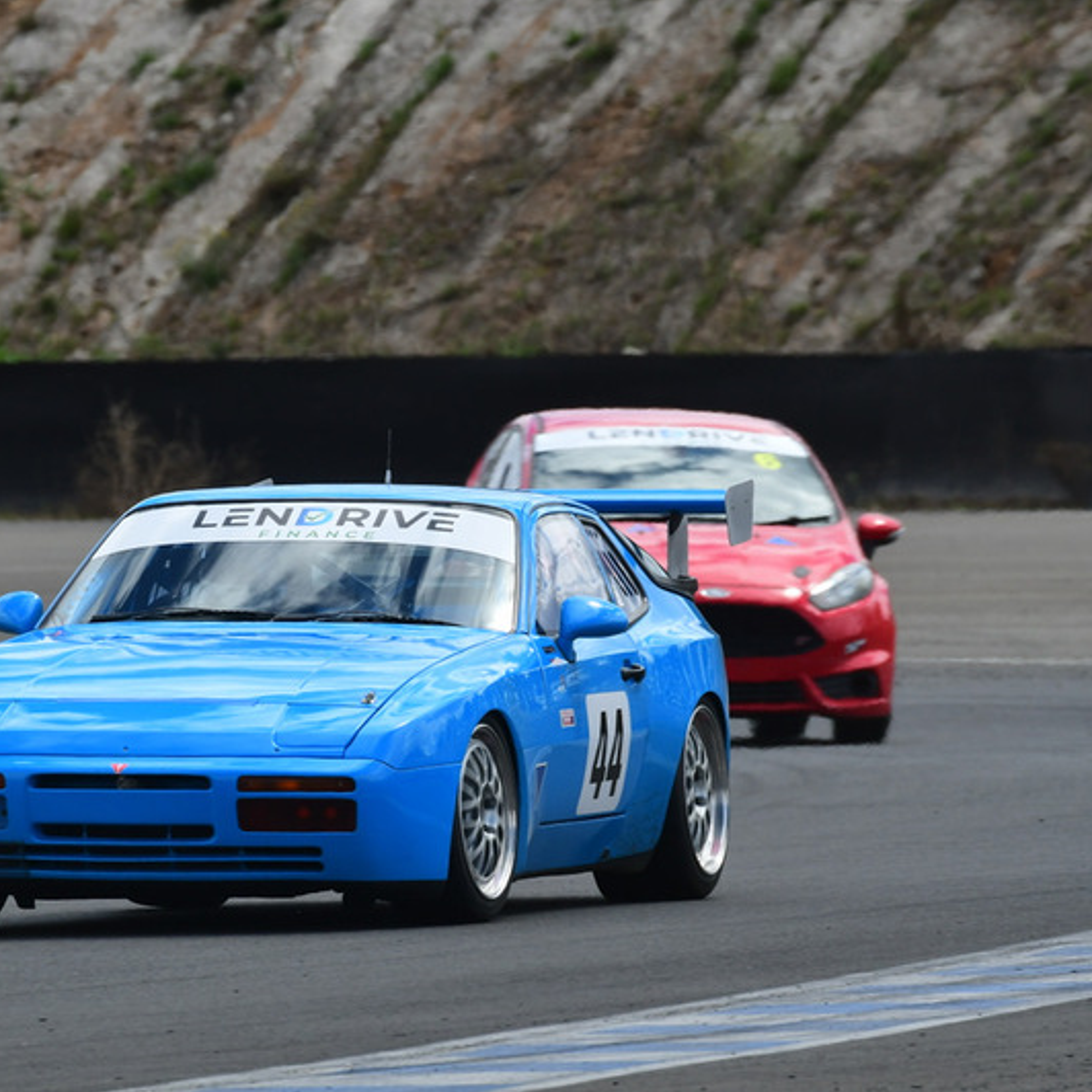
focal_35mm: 729
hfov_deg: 2.4
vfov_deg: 2.4
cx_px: 337
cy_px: 546
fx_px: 26018
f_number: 10
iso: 400
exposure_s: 1/640
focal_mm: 380
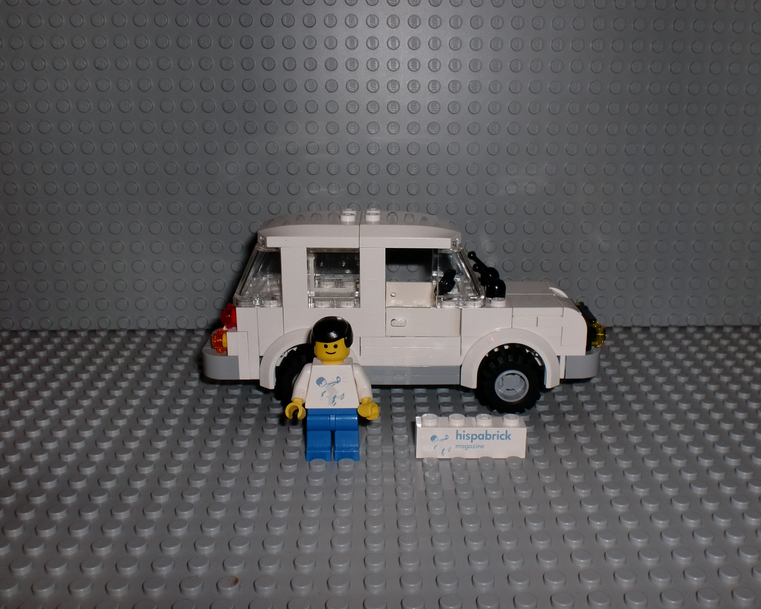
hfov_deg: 49.0
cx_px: 410
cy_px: 306
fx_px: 833
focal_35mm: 37
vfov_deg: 40.1
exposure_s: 1/40
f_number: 5.6
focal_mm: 6.3
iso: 64
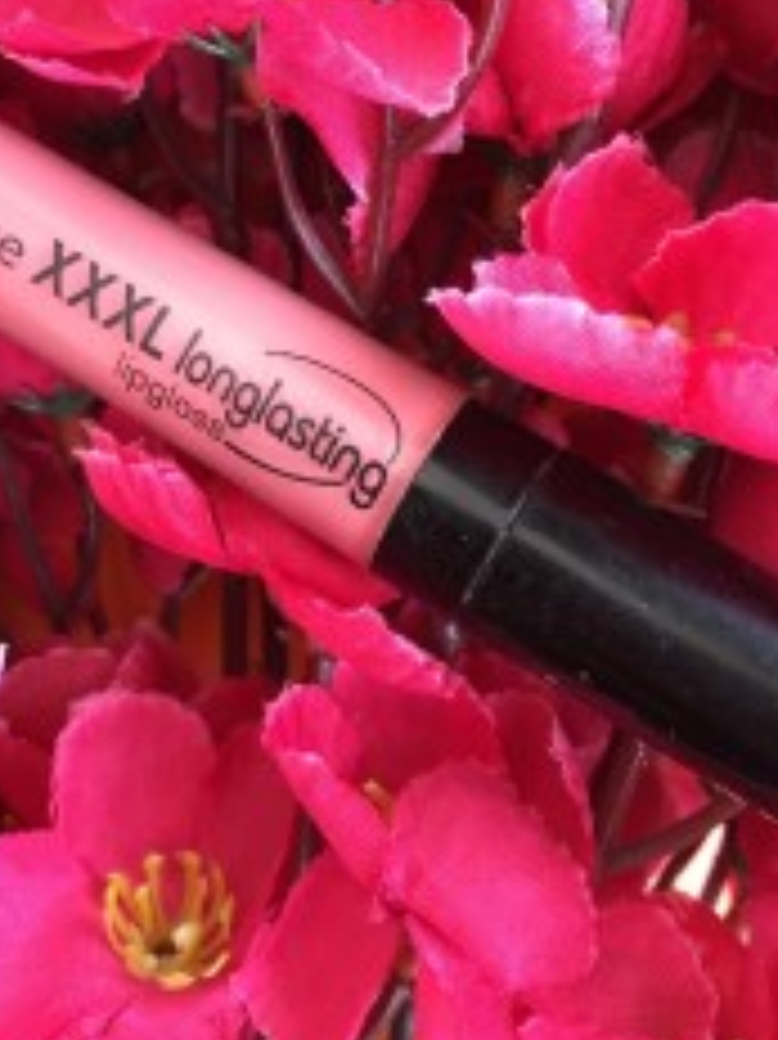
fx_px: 1320
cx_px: 265
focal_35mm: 44
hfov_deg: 32.6
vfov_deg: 42.1
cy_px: 306
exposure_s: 1/33
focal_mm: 4.15
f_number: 2.2
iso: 50
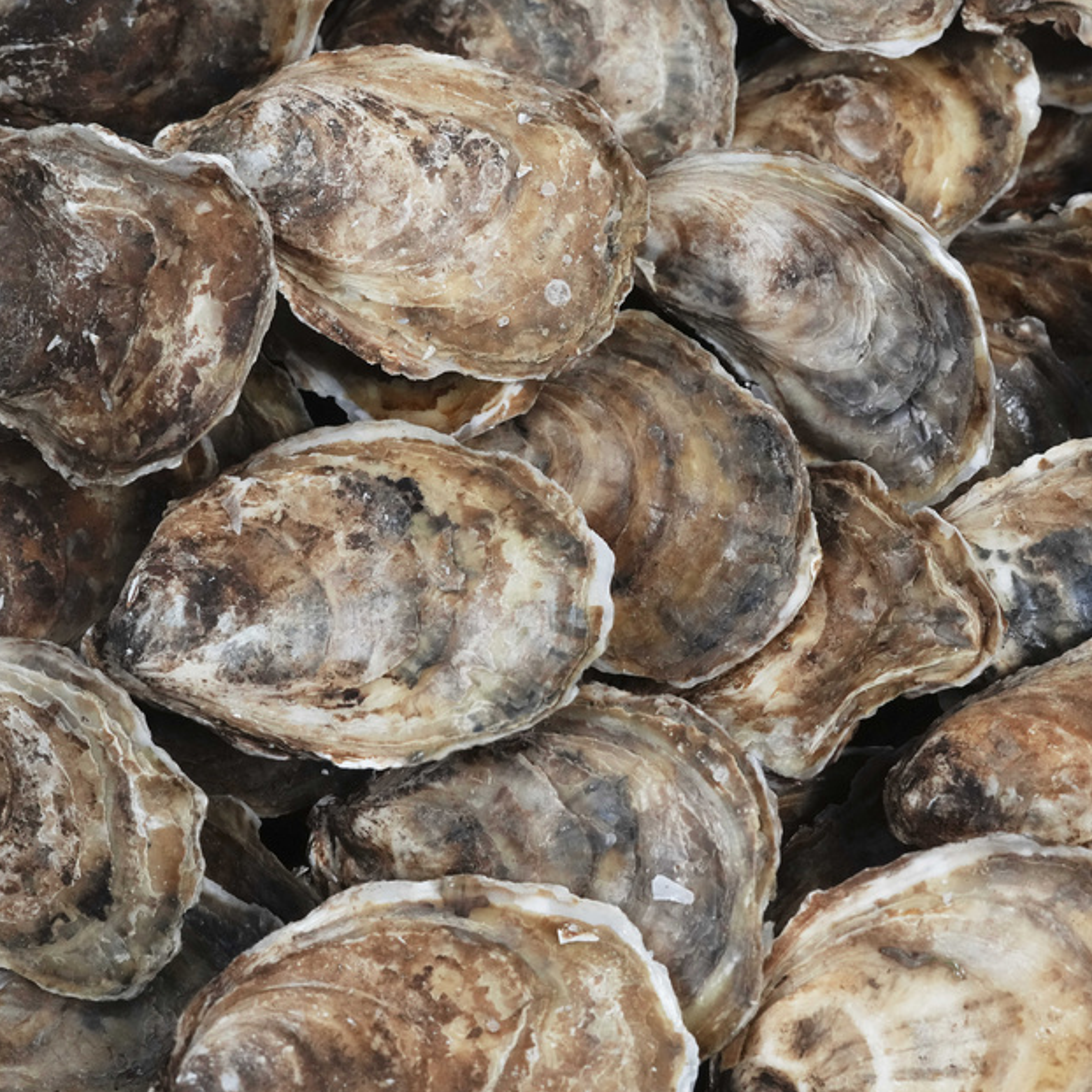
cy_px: 510
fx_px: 2498
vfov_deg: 24.7
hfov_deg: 24.5
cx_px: 755
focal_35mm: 70
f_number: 7.1
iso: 4000
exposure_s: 1/80
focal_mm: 50
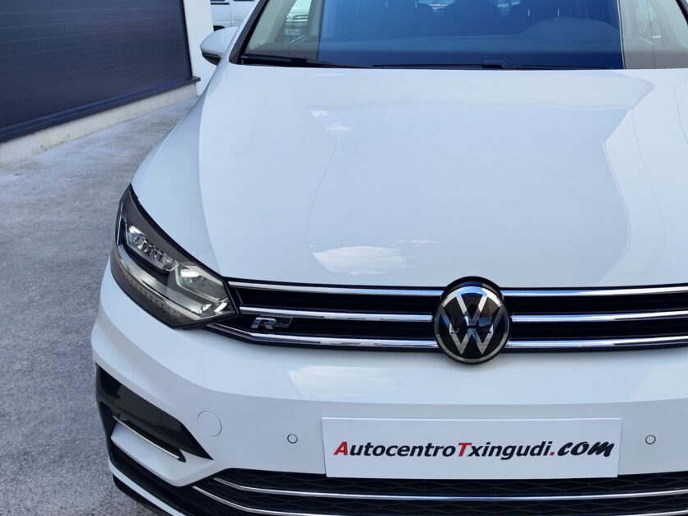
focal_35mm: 33
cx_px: 473
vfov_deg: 42.8
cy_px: 212
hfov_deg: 53.9
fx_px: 656
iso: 50
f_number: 1.69
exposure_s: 1/423
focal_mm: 7.01
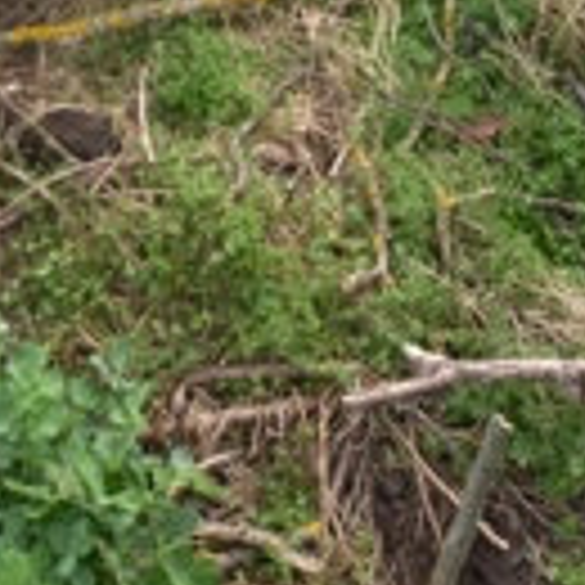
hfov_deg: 25.3
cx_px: 220
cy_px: -270
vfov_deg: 21.6
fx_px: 1300
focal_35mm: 68
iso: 25
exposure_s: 1/122
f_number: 2
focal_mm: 4.6
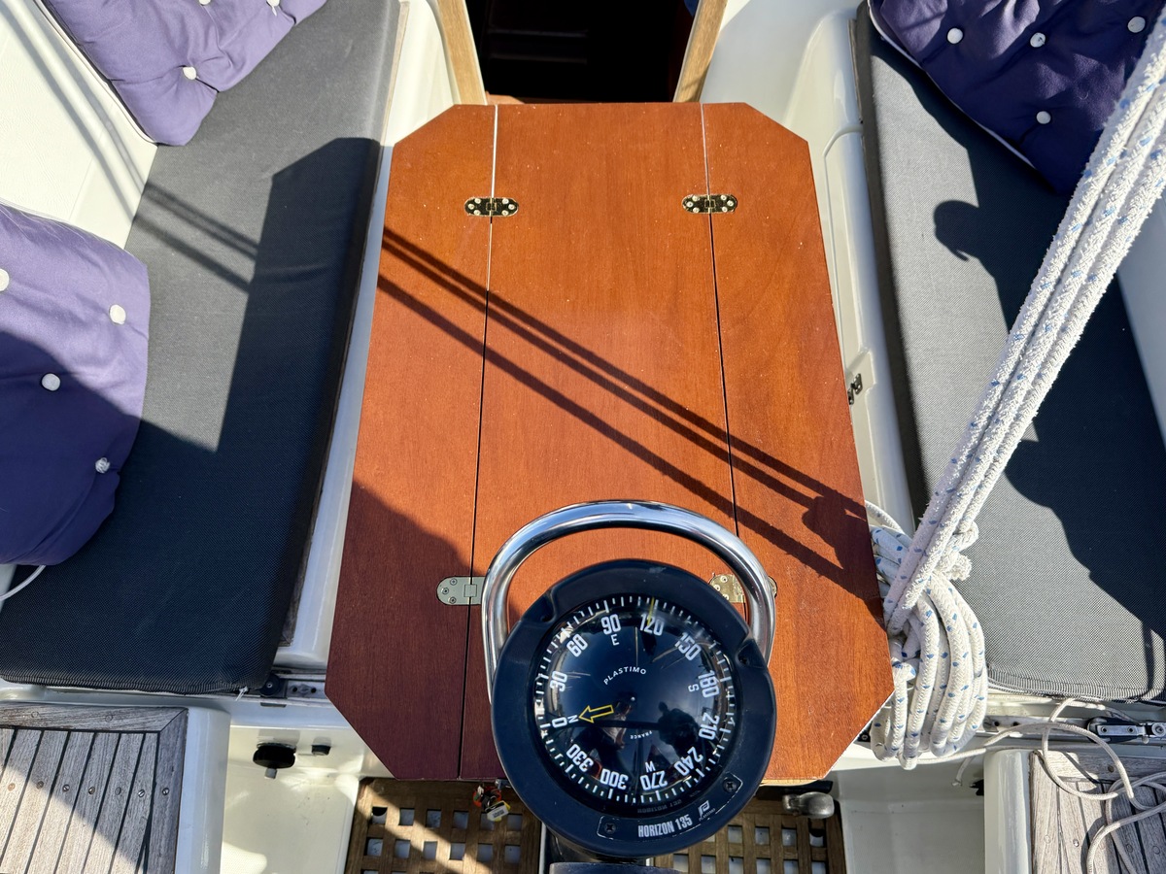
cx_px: 583
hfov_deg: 71.6
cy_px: 437
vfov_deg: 56.8
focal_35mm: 24
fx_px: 808
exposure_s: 1/2169
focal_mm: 6.76
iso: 100
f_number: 1.78
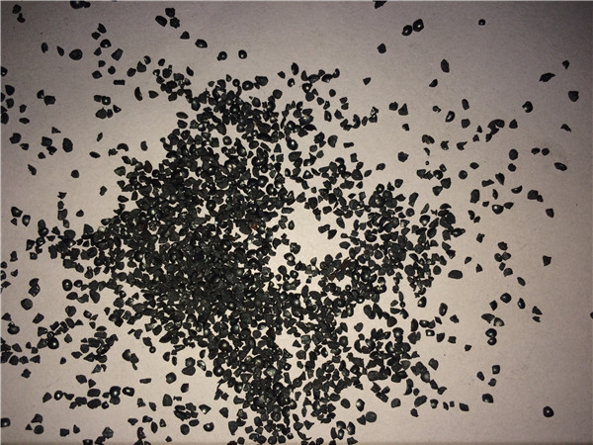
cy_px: 222
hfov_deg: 61.7
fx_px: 497
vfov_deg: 48.2
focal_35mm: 29
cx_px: 296
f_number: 2.2
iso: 32
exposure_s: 1/1109
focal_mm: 4.15
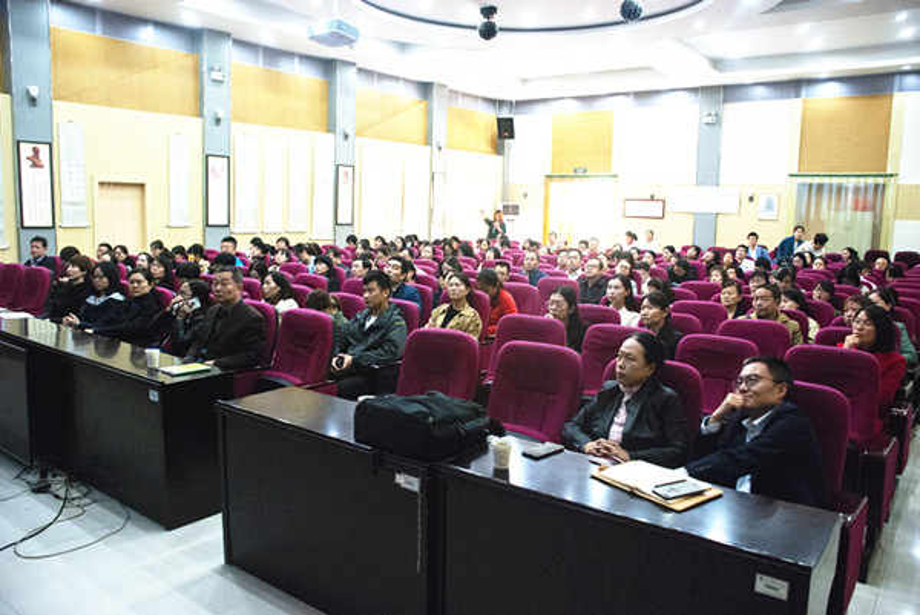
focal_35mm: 27
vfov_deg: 48.0
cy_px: 308
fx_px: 690
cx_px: 460
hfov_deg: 67.3
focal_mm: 18
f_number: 3.5
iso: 1250
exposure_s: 1/30
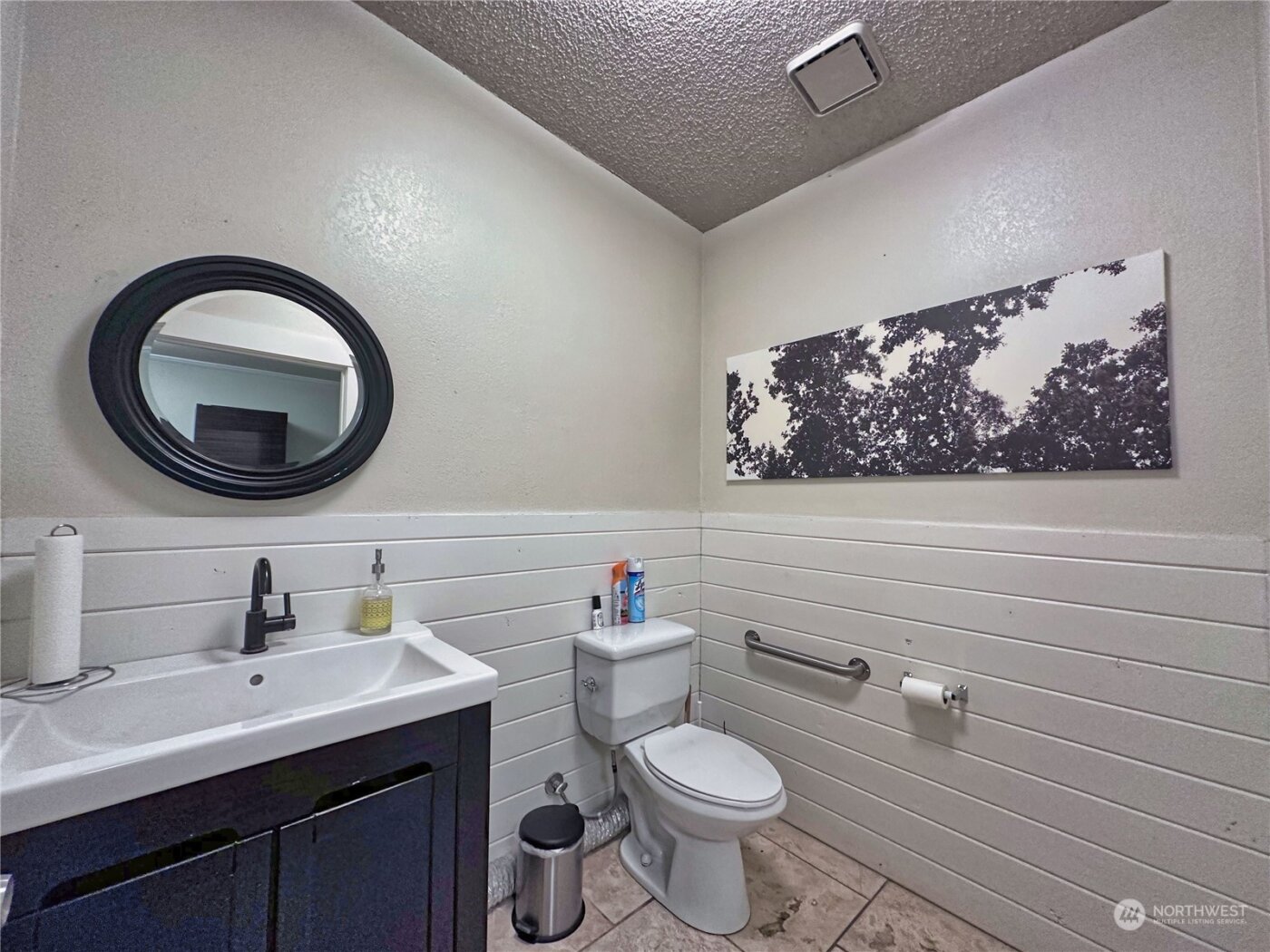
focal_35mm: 14
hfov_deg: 102.1
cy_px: 476
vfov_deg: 85.7
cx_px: 635
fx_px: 514
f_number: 2.2
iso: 200
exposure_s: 1/60
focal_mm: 2.2
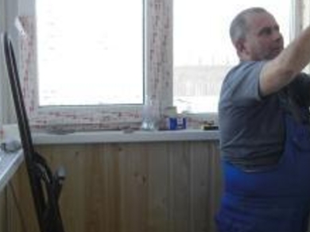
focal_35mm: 78
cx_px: 210
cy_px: 186
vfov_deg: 18.7
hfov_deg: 24.9
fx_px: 698
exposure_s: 1/250
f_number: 2.8
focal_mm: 7.9
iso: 80
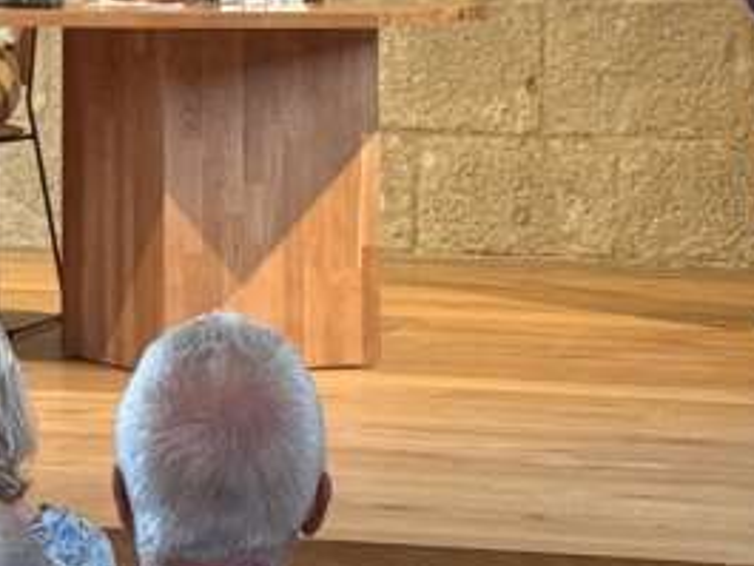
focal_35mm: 192
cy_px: -468
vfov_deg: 7.5
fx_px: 4184
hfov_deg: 10.3
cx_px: 230
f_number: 1.78
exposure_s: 1/40
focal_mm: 6.76
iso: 250
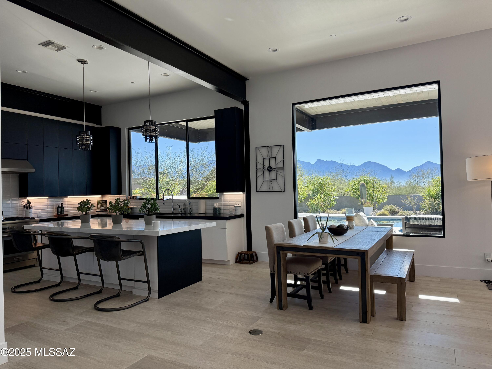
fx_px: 341
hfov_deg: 71.6
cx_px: 246
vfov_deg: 56.8
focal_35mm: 24
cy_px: 184
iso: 100
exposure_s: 1/765
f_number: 1.78
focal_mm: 6.76
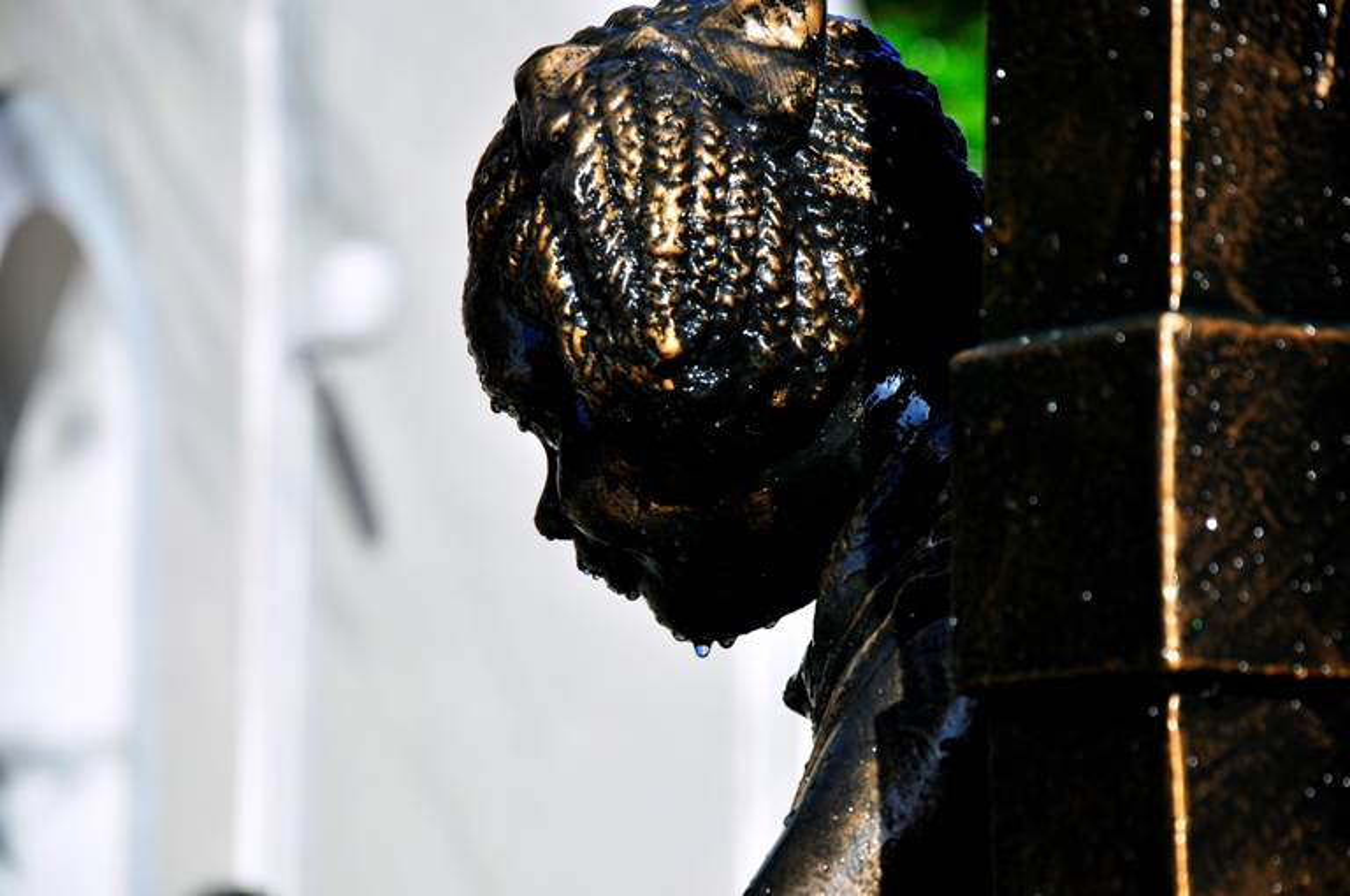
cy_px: 448
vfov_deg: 8.7
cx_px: 675
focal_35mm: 158
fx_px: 5899
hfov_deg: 13.1
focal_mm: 105
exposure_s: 1/640
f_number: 6.3
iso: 200
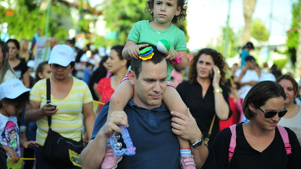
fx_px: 591
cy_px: 72
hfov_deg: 28.6
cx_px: 151
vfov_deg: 16.3
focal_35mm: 74
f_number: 2.8
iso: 250
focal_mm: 70
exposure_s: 1/1000
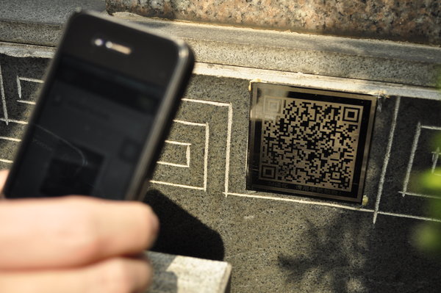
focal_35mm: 51
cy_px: 146
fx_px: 624
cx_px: 220
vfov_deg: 26.4
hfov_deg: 38.9
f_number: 5
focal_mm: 34
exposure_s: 1/500
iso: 400
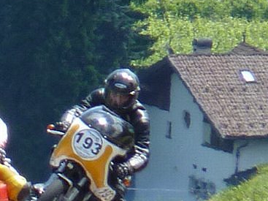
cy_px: 129
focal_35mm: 757
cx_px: 82
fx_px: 5859
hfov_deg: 2.6
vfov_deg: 2.0
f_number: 4.5
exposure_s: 1/500
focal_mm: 61.7
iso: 160
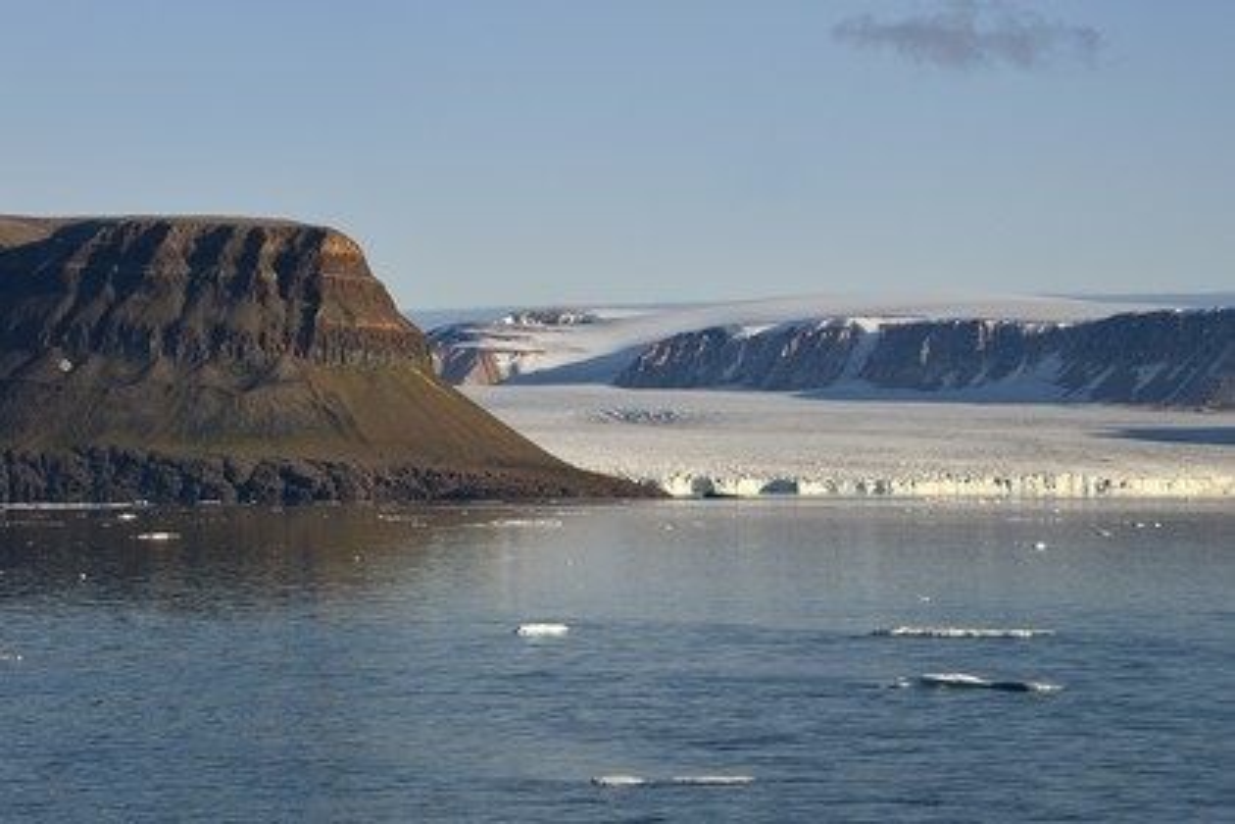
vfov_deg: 6.9
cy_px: 412
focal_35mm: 200
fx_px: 6861
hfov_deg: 10.3
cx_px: 618
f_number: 14
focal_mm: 200
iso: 200
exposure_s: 1/320
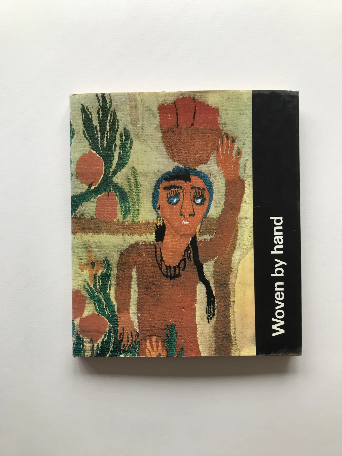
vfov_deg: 63.4
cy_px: 228
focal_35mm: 28
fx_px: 369
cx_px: 171
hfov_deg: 49.7
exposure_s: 1/50
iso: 32
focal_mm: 3.99
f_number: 1.8
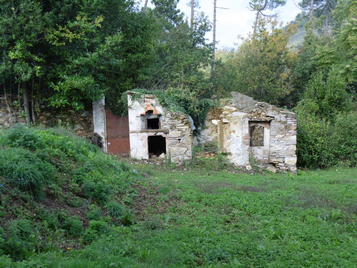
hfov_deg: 33.2
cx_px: 178
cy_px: 134
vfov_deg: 25.2
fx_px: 598
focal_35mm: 58
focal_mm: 10.5
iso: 100
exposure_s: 1/320
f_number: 4
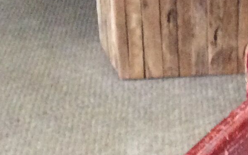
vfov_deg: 8.0
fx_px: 1001
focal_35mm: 148
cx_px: 272
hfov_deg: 13.8
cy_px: 401
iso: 320
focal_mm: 3.3
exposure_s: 1/25
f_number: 2.4
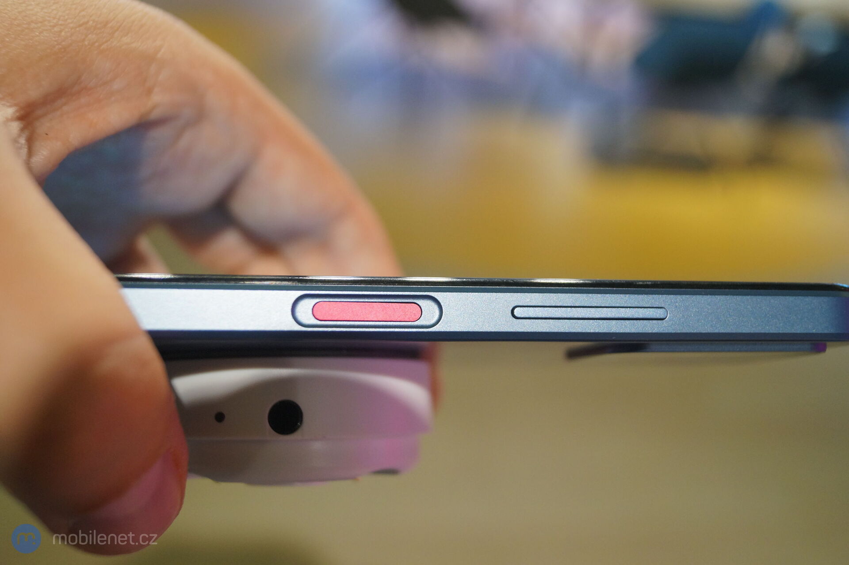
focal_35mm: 42
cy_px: 282
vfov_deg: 31.9
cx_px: 424
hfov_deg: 46.4
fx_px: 990
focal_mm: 28
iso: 640
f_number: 4.5
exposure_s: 1/160
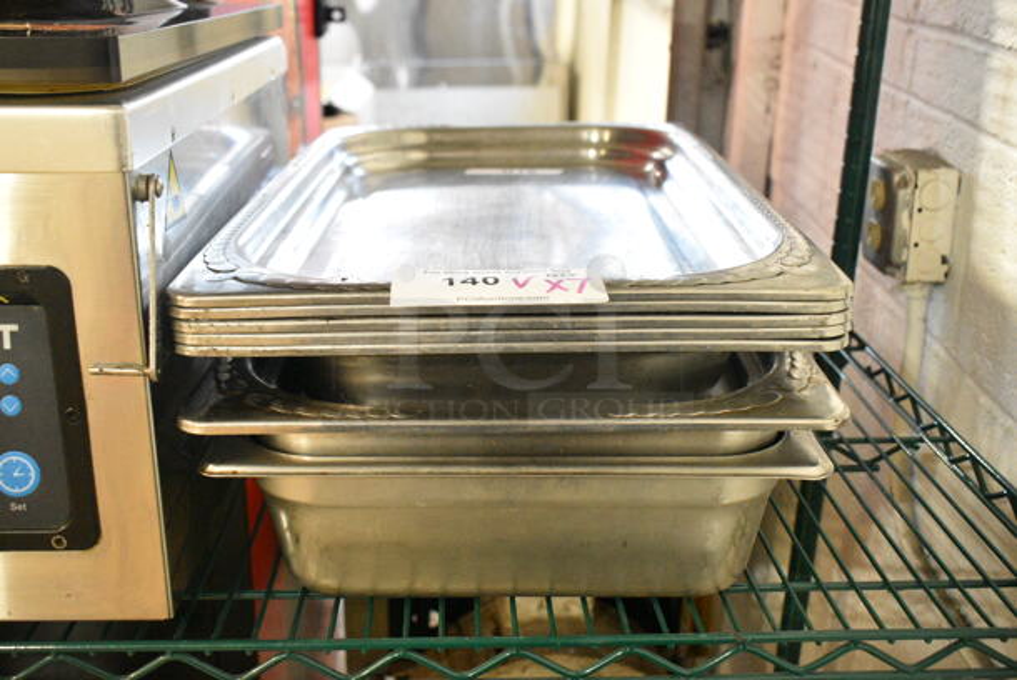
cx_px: 508
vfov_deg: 35.6
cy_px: 340
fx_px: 1060
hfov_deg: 51.2
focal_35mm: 38
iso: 6400
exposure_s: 1/160
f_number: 5
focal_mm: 25
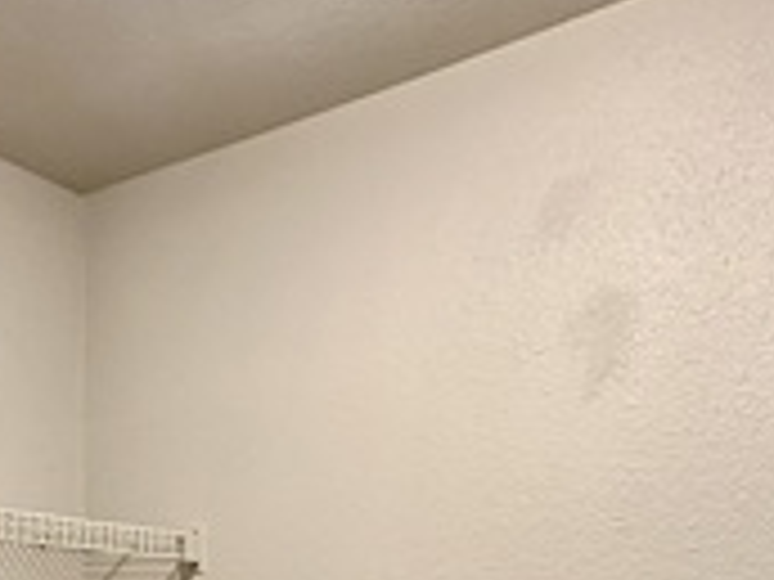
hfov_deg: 36.2
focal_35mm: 52
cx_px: 220
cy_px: 760
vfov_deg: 24.4
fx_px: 1163
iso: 320
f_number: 2.2
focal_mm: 2.22
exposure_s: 1/60
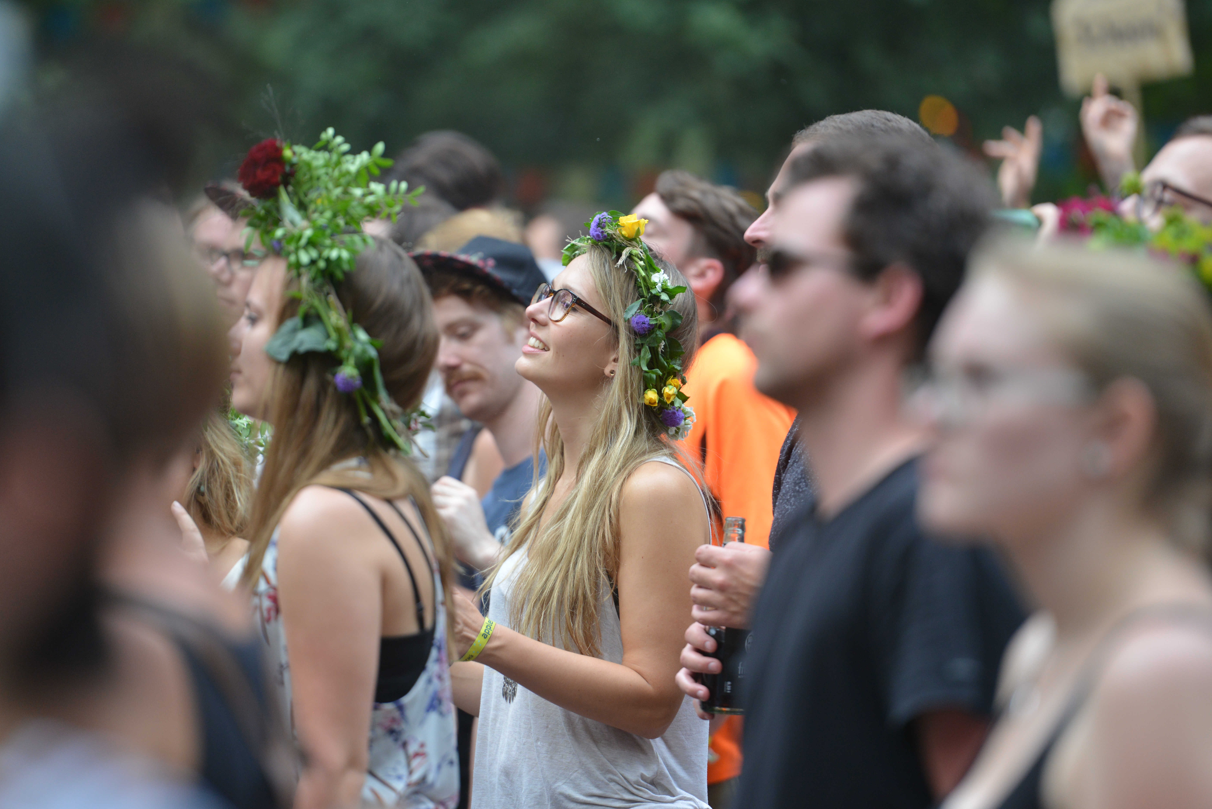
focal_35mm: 213
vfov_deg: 6.5
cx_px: 573
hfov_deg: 9.7
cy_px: 411
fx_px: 7173
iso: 800
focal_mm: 200
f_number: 2.8
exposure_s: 1/1000
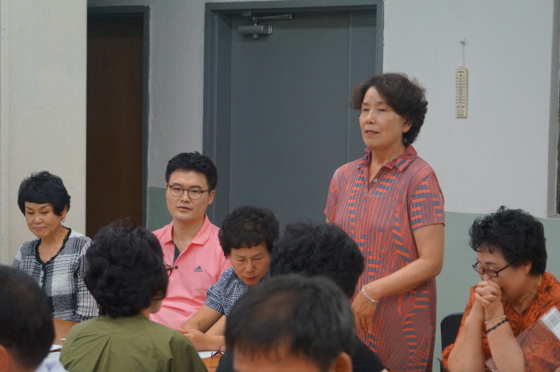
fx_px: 1600
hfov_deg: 19.8
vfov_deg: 13.3
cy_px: 186
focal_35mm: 103
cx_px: 280
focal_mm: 69
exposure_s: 1/160
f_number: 5.6
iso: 2000
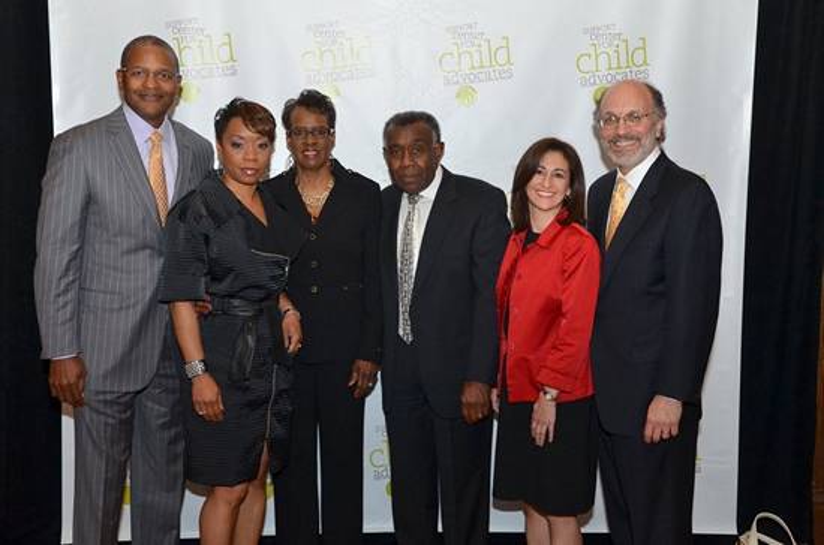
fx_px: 959
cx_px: 412
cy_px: 272
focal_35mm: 42
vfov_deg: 31.7
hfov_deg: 46.5
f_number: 5.6
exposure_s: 1/60
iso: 640
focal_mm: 28
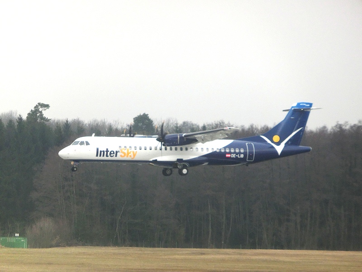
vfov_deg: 5.0
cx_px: 181
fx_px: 3137
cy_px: 136
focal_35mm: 300
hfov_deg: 6.6
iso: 400
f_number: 5.9
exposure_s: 1/640
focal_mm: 53
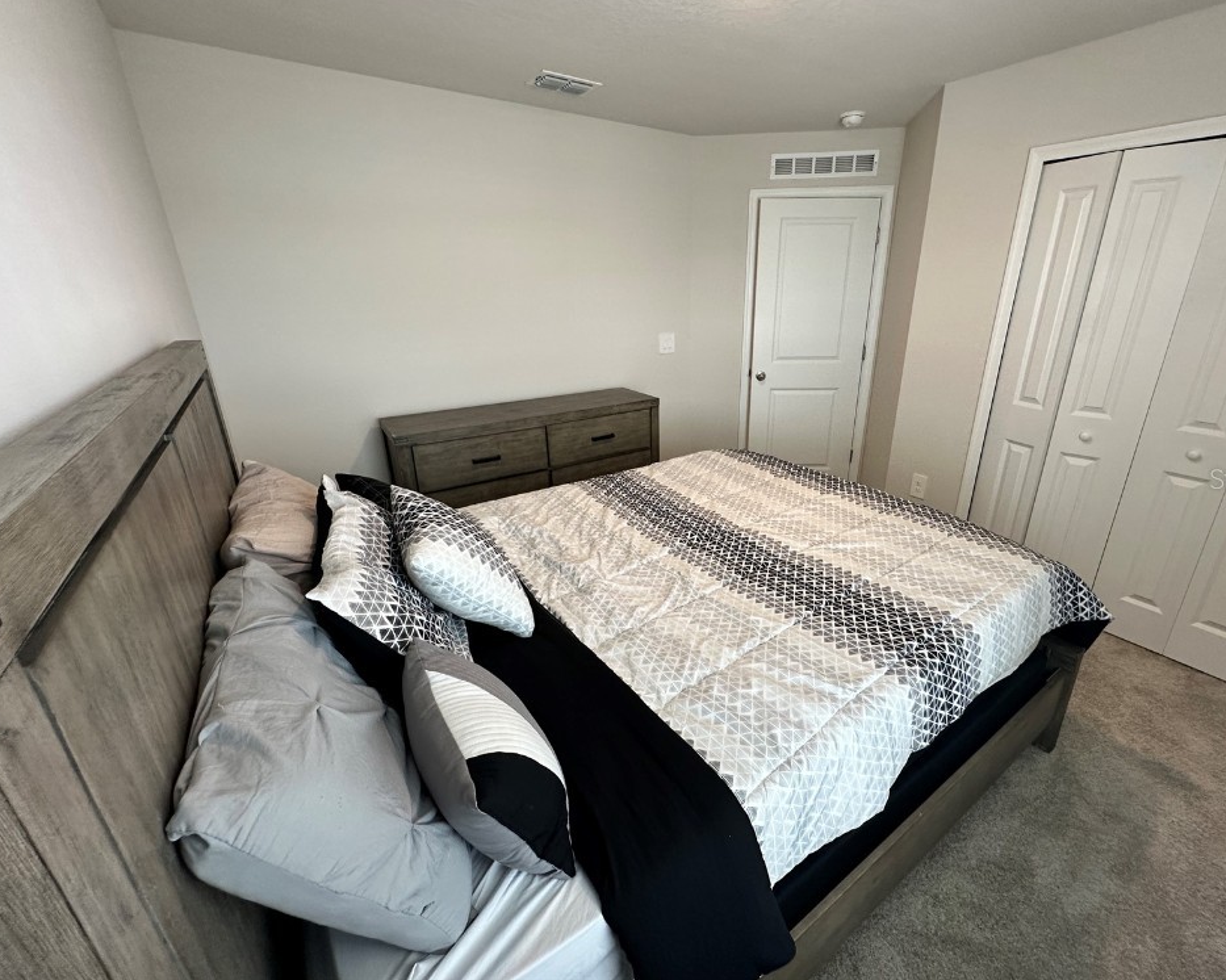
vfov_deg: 84.0
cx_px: 661
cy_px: 478
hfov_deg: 96.6
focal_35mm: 15
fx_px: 544
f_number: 2.2
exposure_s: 1/120
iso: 200
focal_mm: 2.22
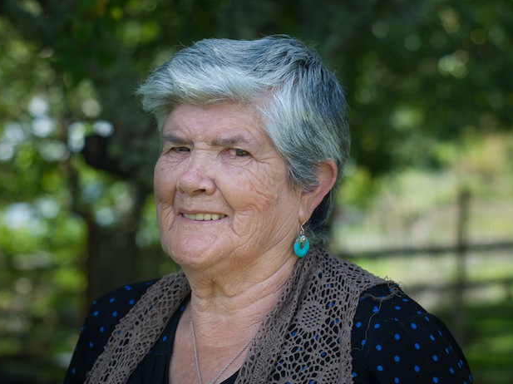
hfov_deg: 23.8
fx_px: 1215
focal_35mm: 82
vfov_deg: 18.0
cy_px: 193
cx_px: 281
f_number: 2.8
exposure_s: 1/400
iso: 100
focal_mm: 50
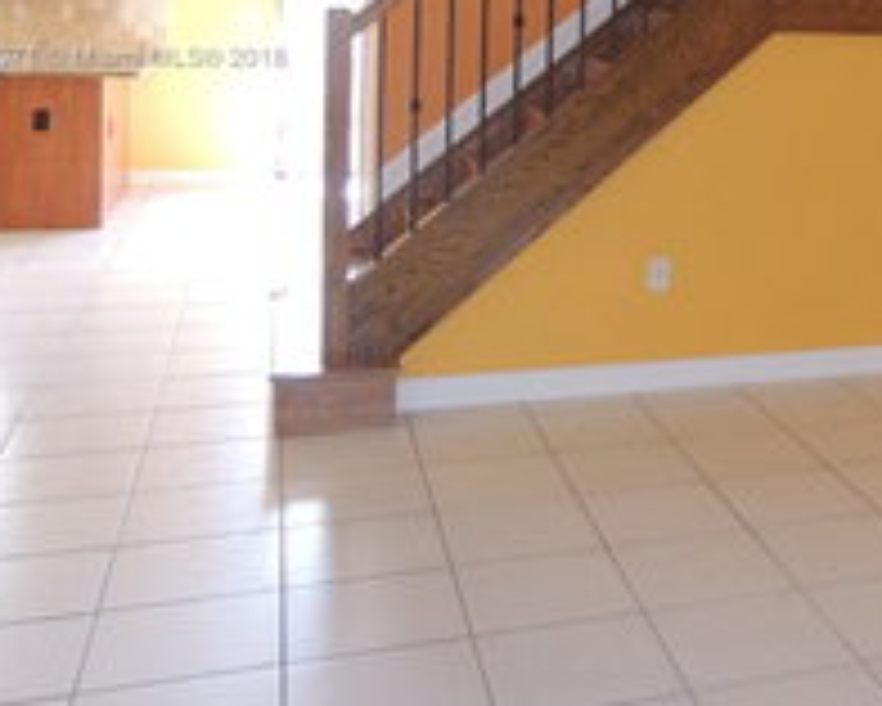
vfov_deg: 28.5
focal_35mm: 51
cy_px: 58
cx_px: 862
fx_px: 1332
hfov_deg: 33.8
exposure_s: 1/40
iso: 360
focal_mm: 4.3
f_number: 3
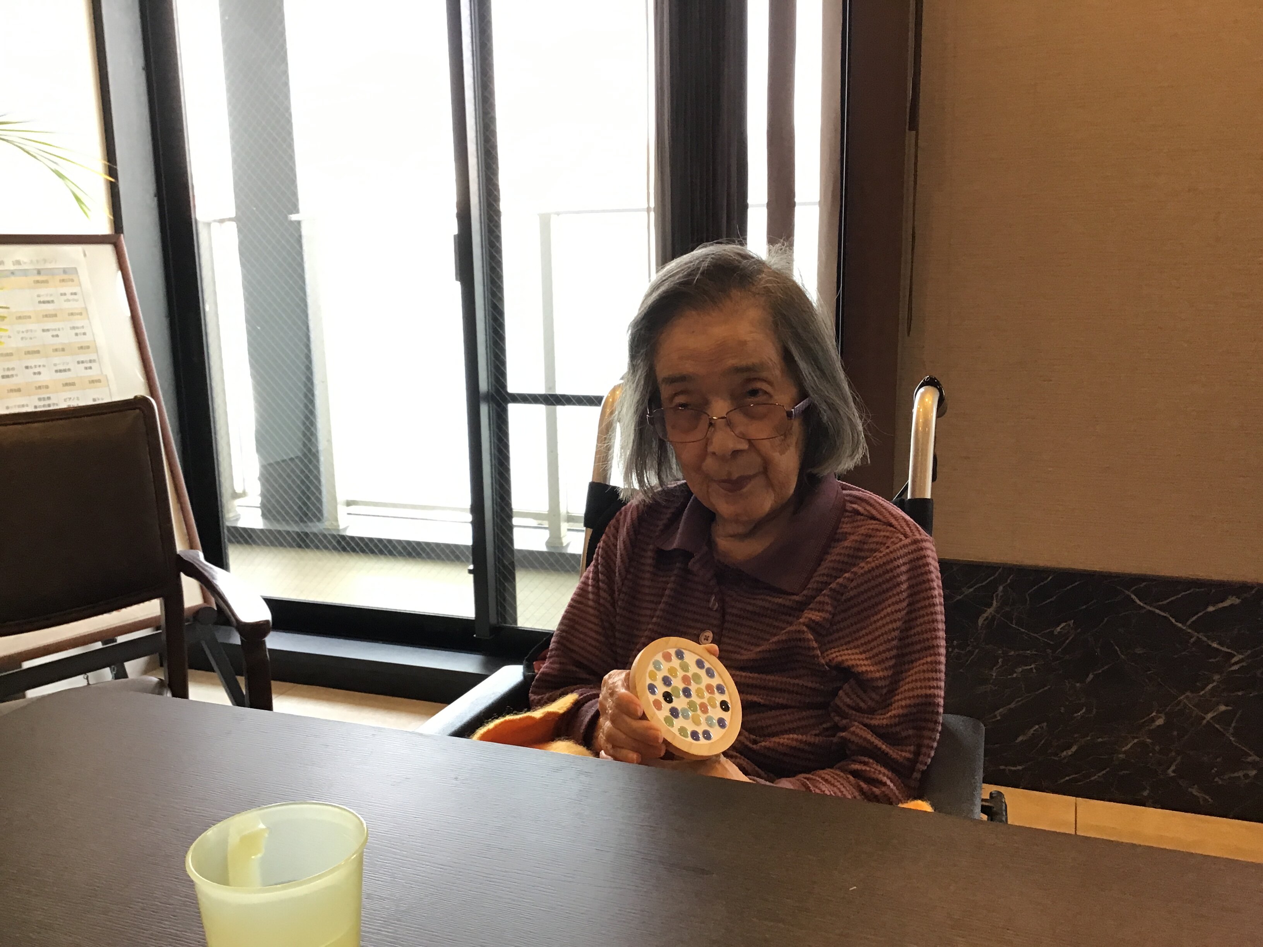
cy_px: 474
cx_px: 632
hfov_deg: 58.4
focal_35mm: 31
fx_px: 1131
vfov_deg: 45.4
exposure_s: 1/30
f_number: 2.4
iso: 32
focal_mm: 3.3
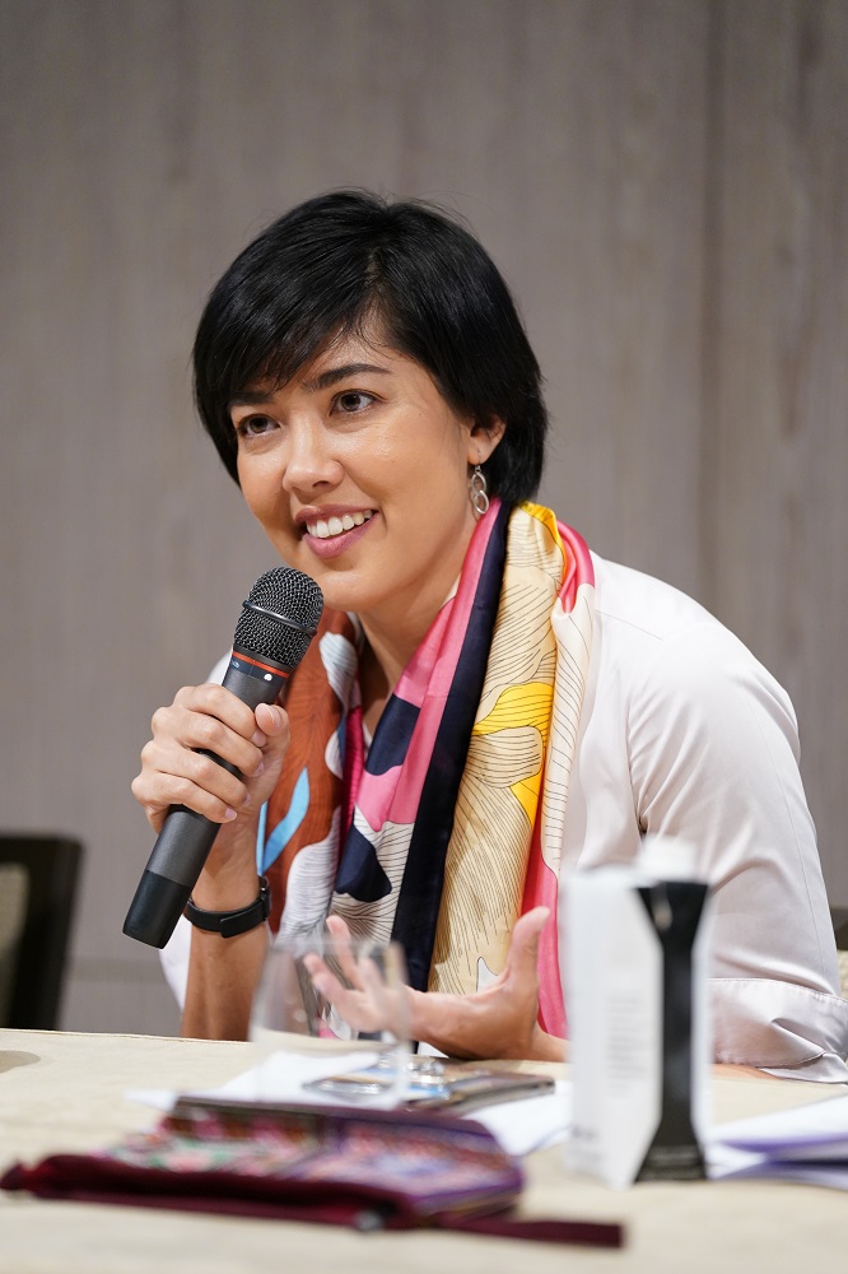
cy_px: 637
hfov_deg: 8.1
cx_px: 424
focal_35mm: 170
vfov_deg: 12.1
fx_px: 6010
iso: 3200
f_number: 2.8
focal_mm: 170
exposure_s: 1/125
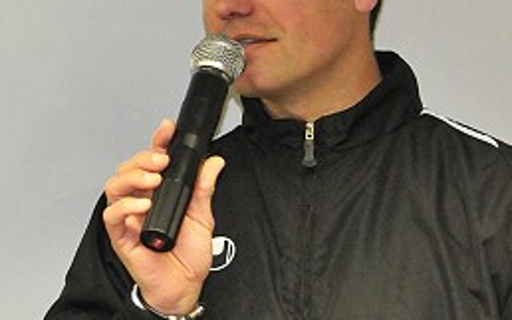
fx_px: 2427
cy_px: 122
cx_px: 38
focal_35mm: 174
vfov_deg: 7.5
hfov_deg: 11.9
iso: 3200
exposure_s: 1/60
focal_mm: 42
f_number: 7.1
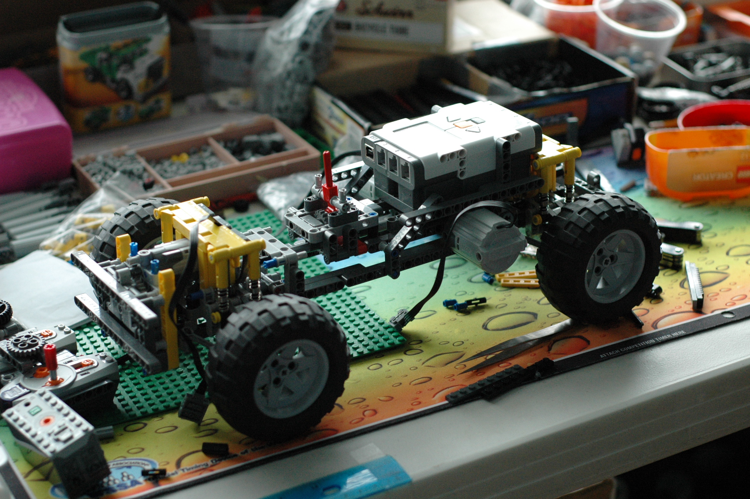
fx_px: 1561
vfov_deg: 18.1
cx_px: 375
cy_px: 250
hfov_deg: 27.0
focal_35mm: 75
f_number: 2.8
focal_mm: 50
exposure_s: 1/80
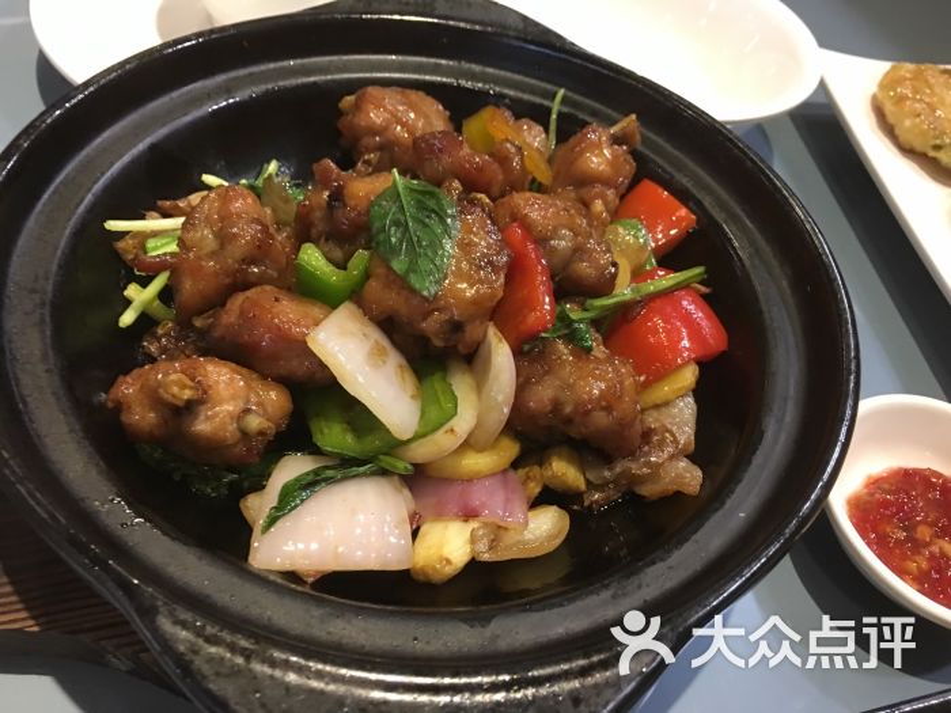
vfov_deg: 48.2
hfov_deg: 61.7
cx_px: 476
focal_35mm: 29
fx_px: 797
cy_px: 356
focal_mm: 4.15
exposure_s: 1/8
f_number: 2.2
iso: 100
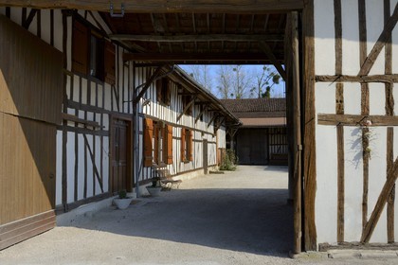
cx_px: 199
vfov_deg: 42.3
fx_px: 343
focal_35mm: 31
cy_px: 132
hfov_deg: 60.3
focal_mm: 31
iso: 200
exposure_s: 1/125
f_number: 14
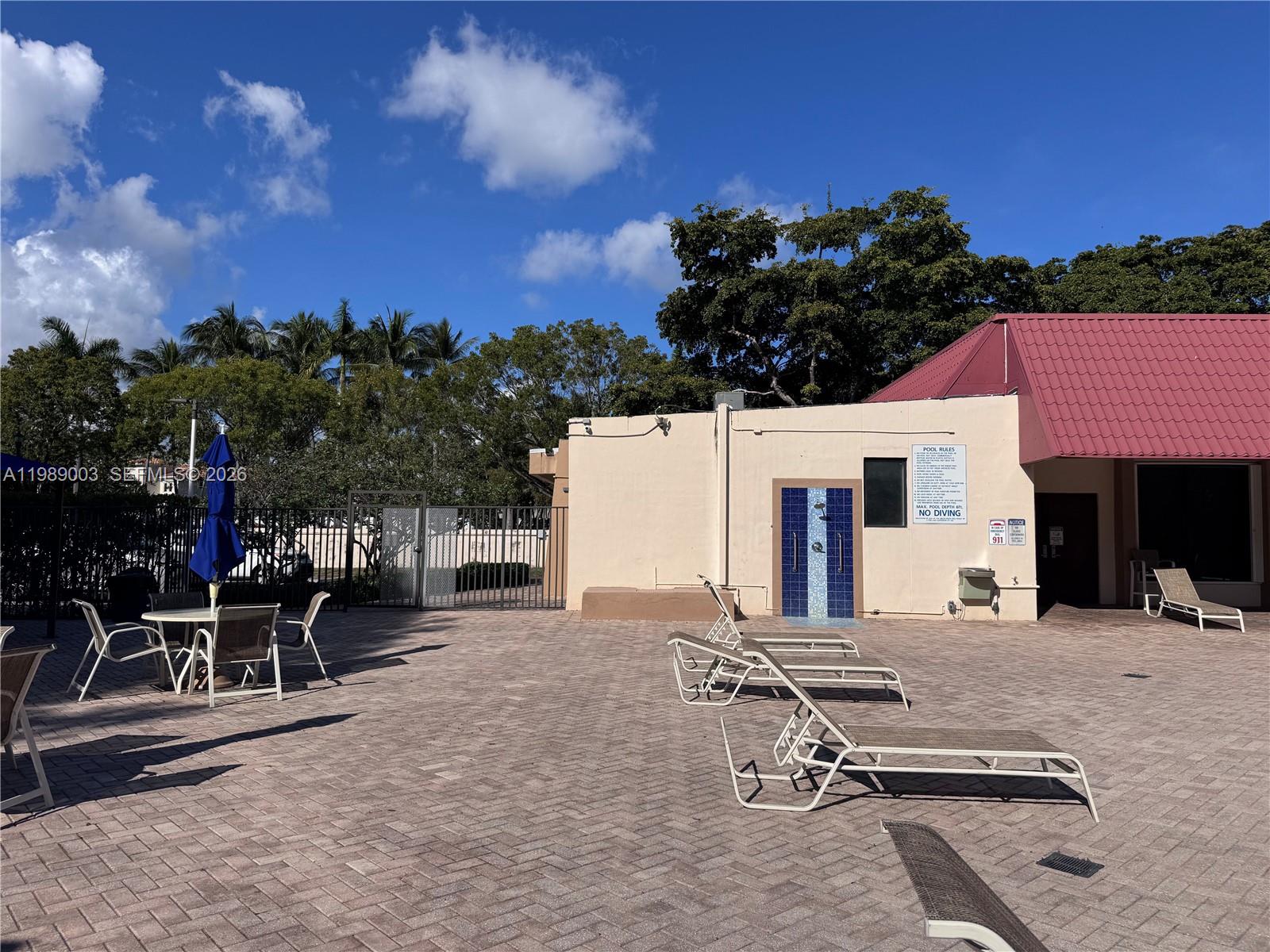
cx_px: 635
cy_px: 476
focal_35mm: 24
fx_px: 881
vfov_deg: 56.8
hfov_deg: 71.6
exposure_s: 1/10417
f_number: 1.8
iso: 80
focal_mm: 6.8
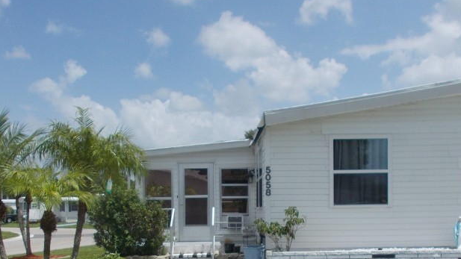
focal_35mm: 47
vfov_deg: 24.7
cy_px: 230
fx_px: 574
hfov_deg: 43.7
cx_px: 213
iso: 80
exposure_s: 1/250
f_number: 8
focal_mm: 4.6
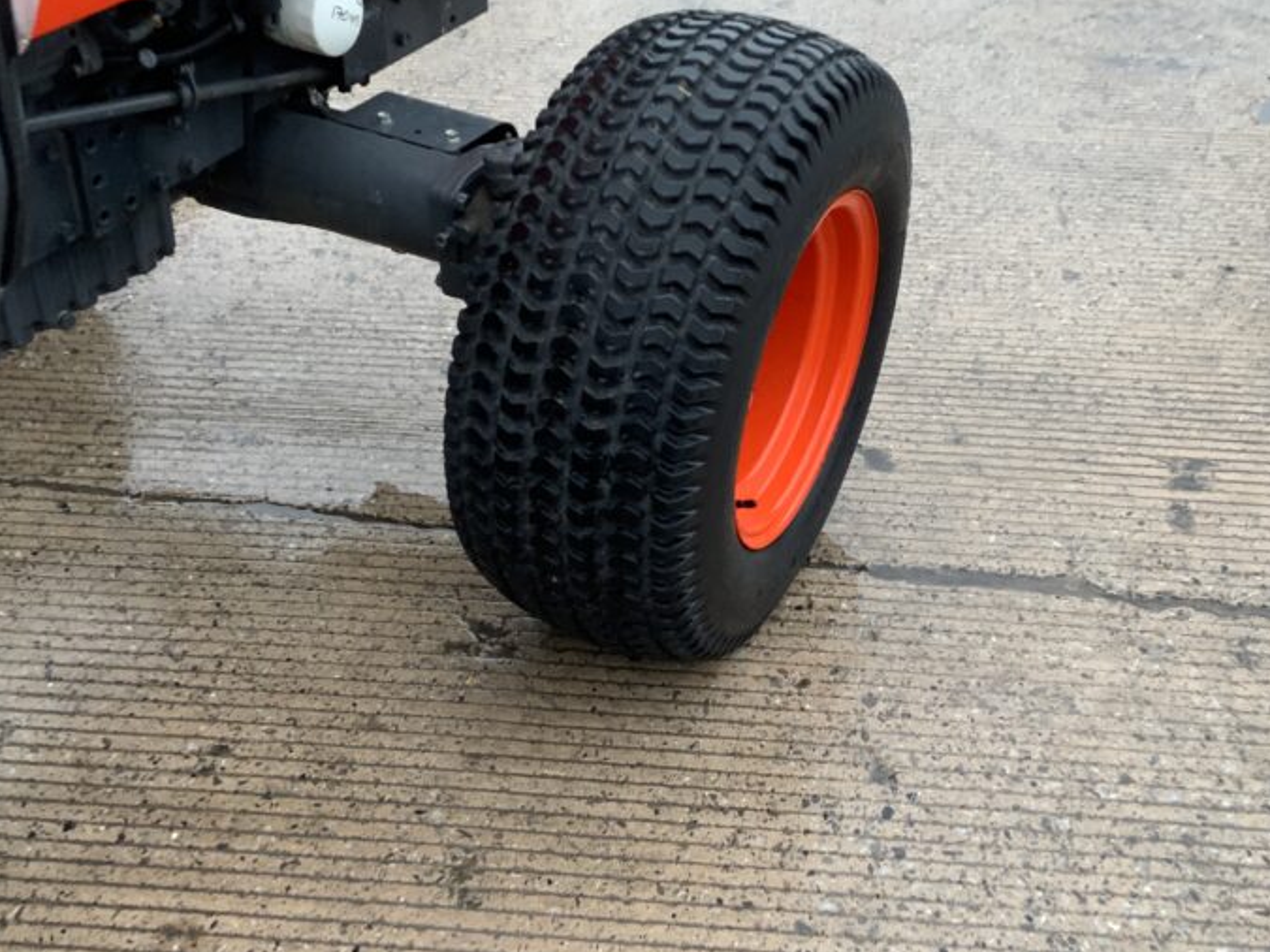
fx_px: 1614
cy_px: 414
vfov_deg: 32.8
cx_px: 677
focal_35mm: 44
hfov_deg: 42.9
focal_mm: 3
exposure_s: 1/122
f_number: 1.8
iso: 40
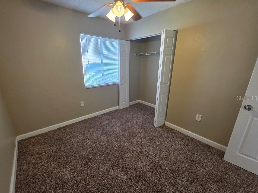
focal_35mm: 14
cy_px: 98
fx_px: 104
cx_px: 124
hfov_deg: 102.0
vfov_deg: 85.7
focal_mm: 2.2
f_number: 1.9
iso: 160
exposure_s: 1/120
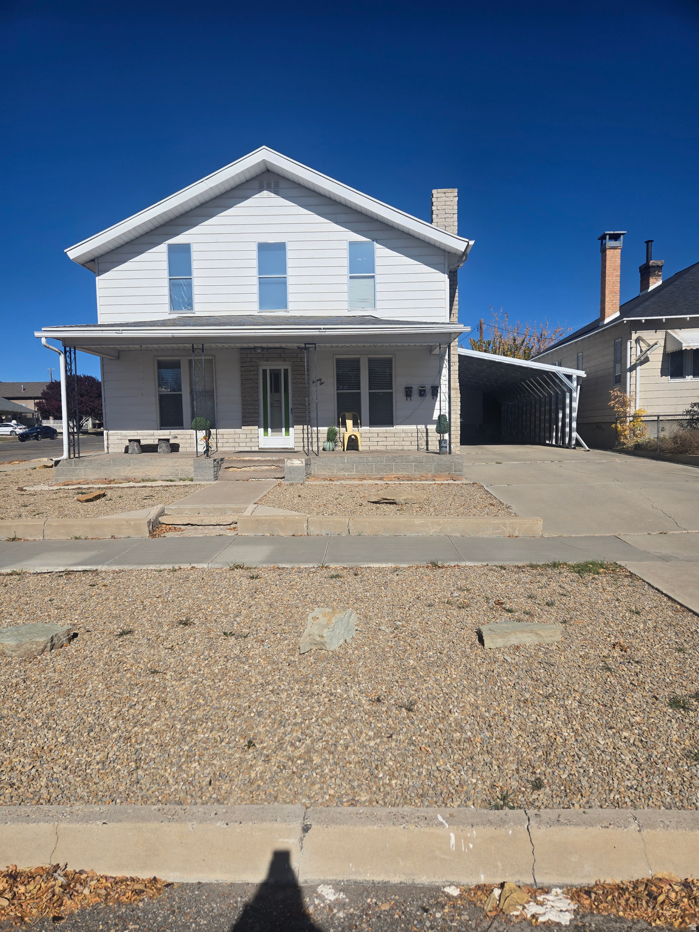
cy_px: 466
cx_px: 350
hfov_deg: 58.9
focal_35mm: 23
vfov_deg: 73.9
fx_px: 619
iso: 25
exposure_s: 1/3903
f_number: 1.8
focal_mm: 5.4
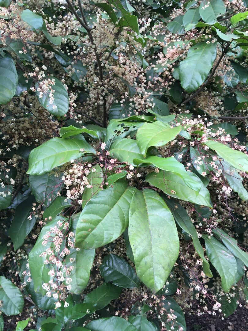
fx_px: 277
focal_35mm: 29
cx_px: 124
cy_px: 166
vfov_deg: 61.7
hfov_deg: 48.2
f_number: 2.2
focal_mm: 4.15
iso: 32
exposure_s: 1/30
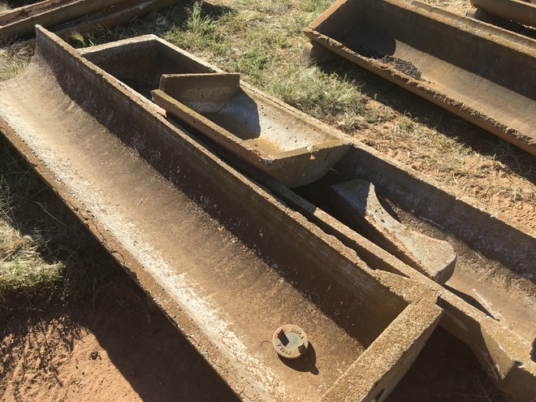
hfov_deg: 61.7
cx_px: 268
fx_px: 449
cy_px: 201
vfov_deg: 48.2
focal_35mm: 29
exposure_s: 1/582
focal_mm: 4.15
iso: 25
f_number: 2.2
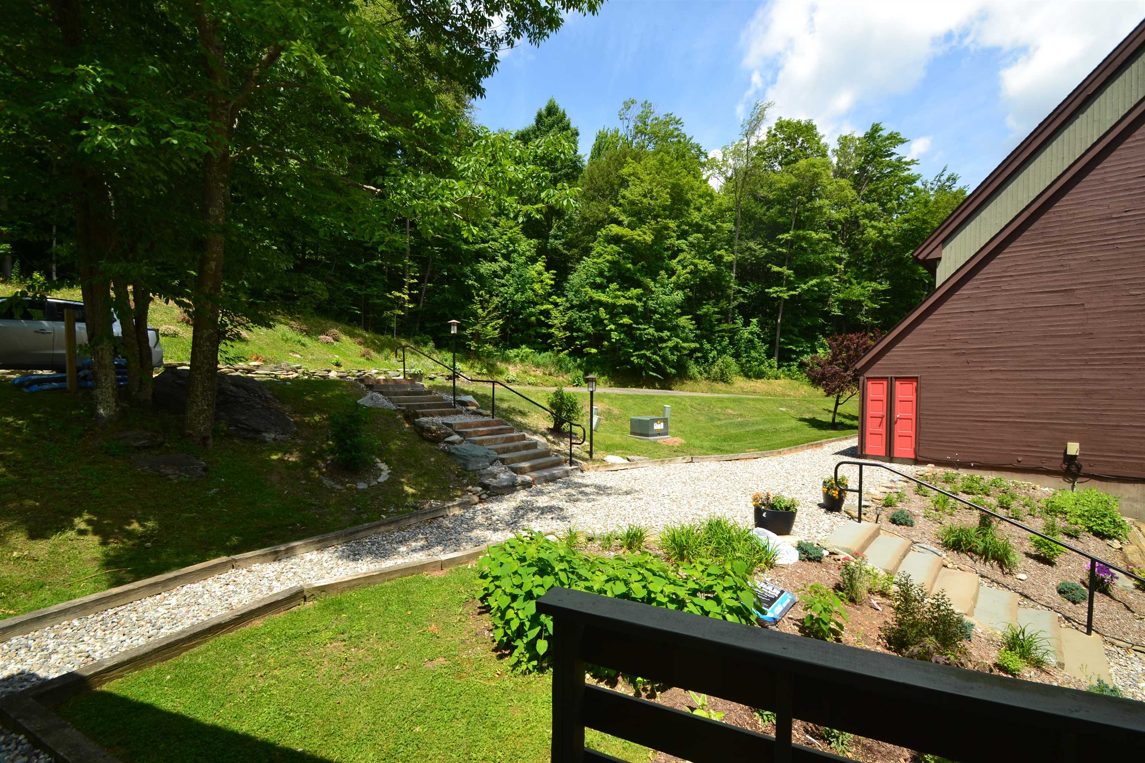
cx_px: 572
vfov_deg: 77.3
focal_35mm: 15
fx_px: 477
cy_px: 382
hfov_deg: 100.4
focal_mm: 10
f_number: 8
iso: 100
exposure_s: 1/200
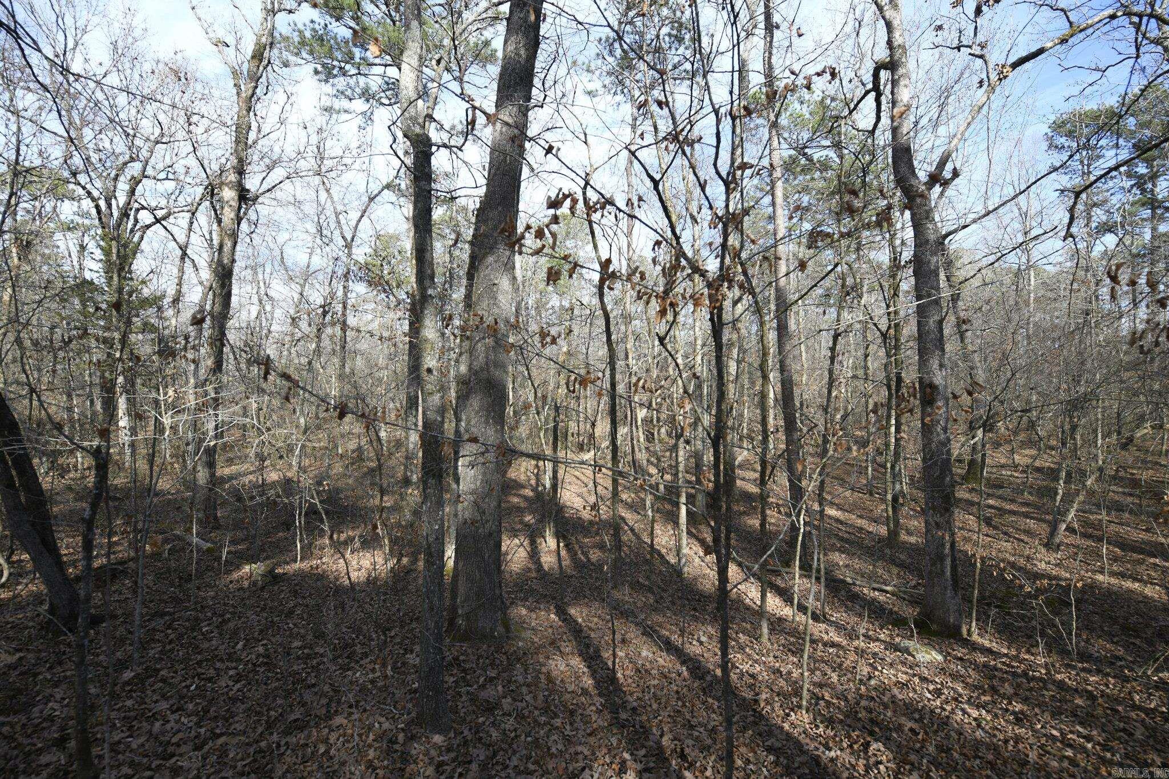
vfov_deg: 81.2
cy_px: 390
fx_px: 455
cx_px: 584
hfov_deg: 104.3
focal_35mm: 14
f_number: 5
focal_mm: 14
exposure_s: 1/125
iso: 64
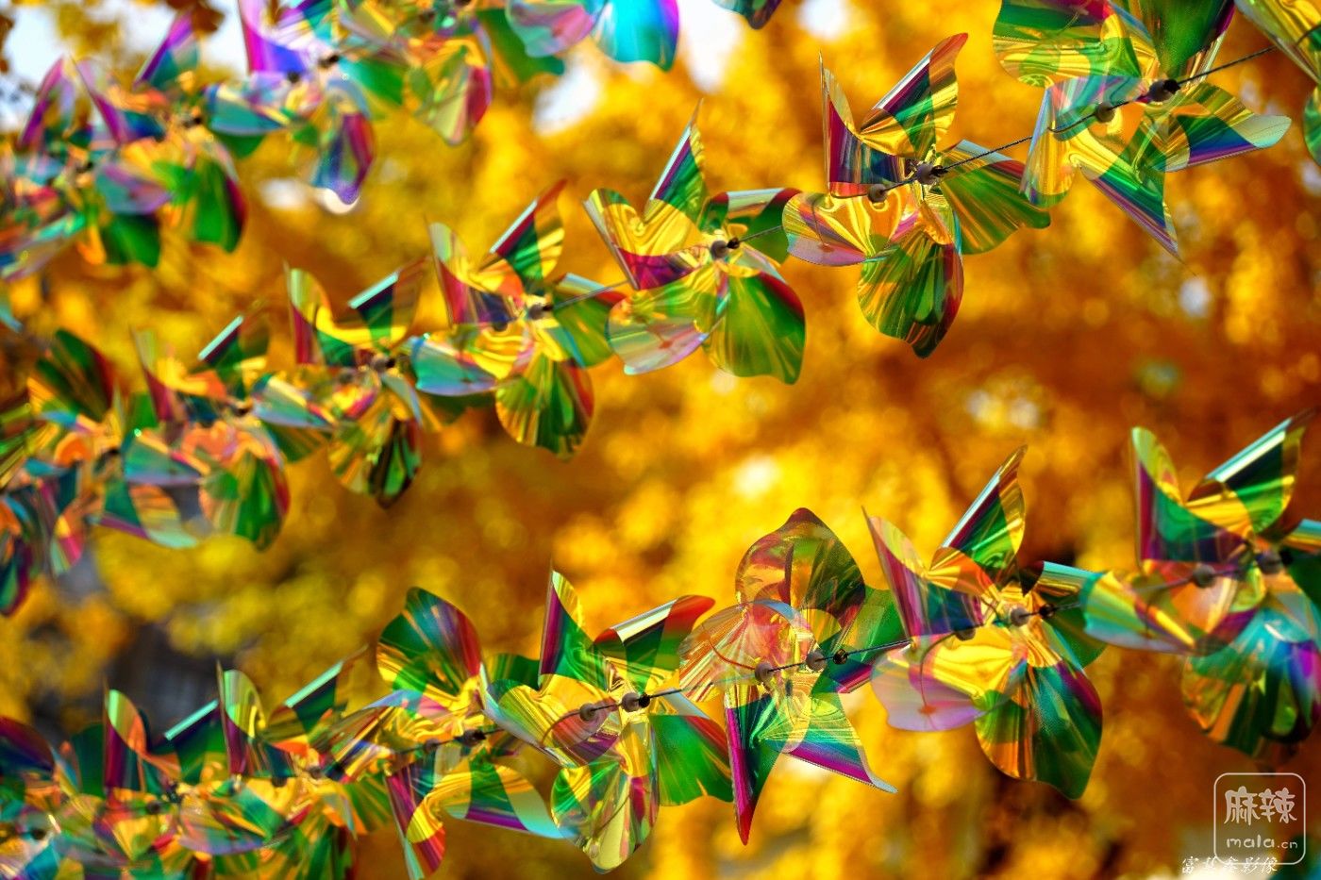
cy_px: 440
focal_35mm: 121
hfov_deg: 16.9
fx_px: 4439
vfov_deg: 11.3
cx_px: 660
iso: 100
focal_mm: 121
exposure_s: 1/400
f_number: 5.6
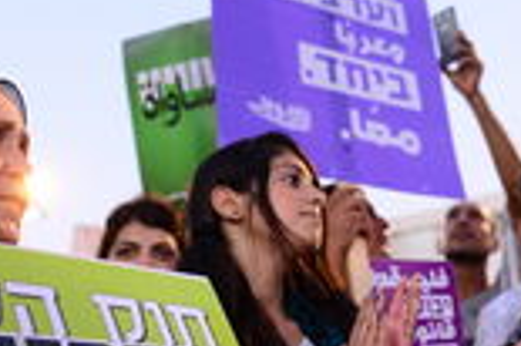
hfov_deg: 30.8
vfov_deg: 21.8
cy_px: 235
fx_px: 896
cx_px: 481
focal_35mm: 62
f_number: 2.2
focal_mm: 24
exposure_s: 1/250
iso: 1250
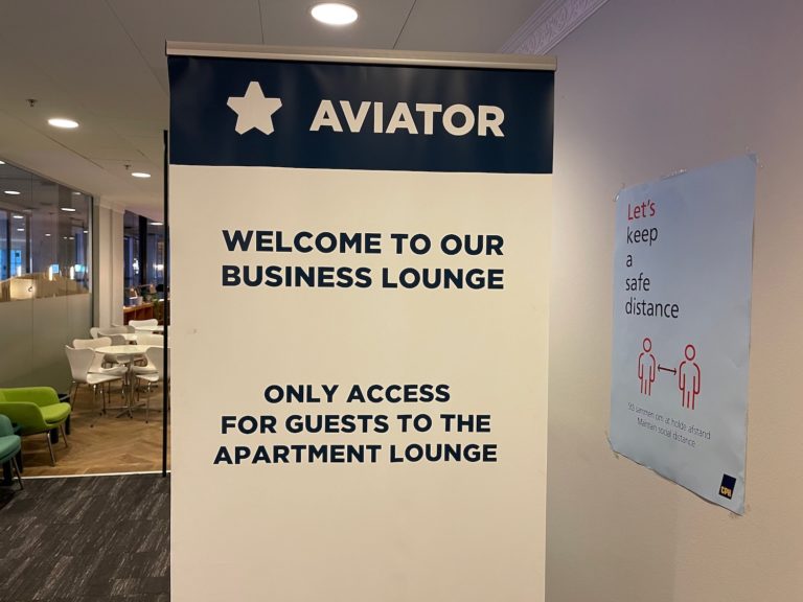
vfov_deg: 53.1
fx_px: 603
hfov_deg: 67.3
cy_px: 301
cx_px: 402
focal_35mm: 26
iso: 200
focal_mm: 5.1
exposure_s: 1/49
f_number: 1.6
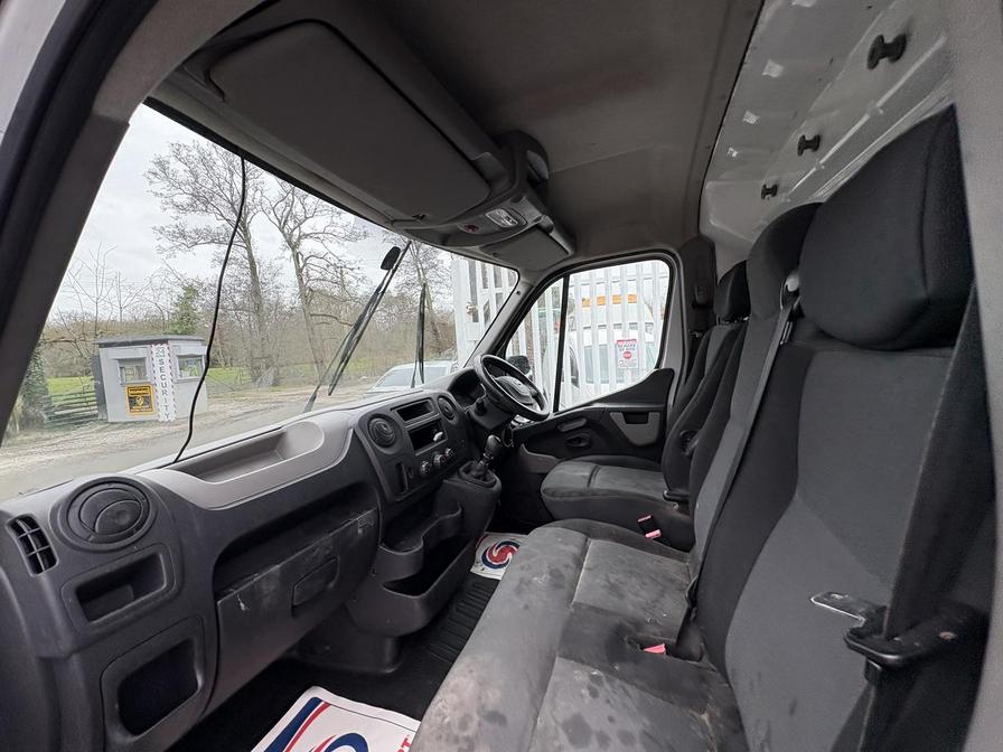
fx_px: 406
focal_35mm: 14
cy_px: 376
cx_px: 502
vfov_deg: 85.7
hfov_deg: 102.1
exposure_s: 1/143
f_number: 2.2
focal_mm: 2.22
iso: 50
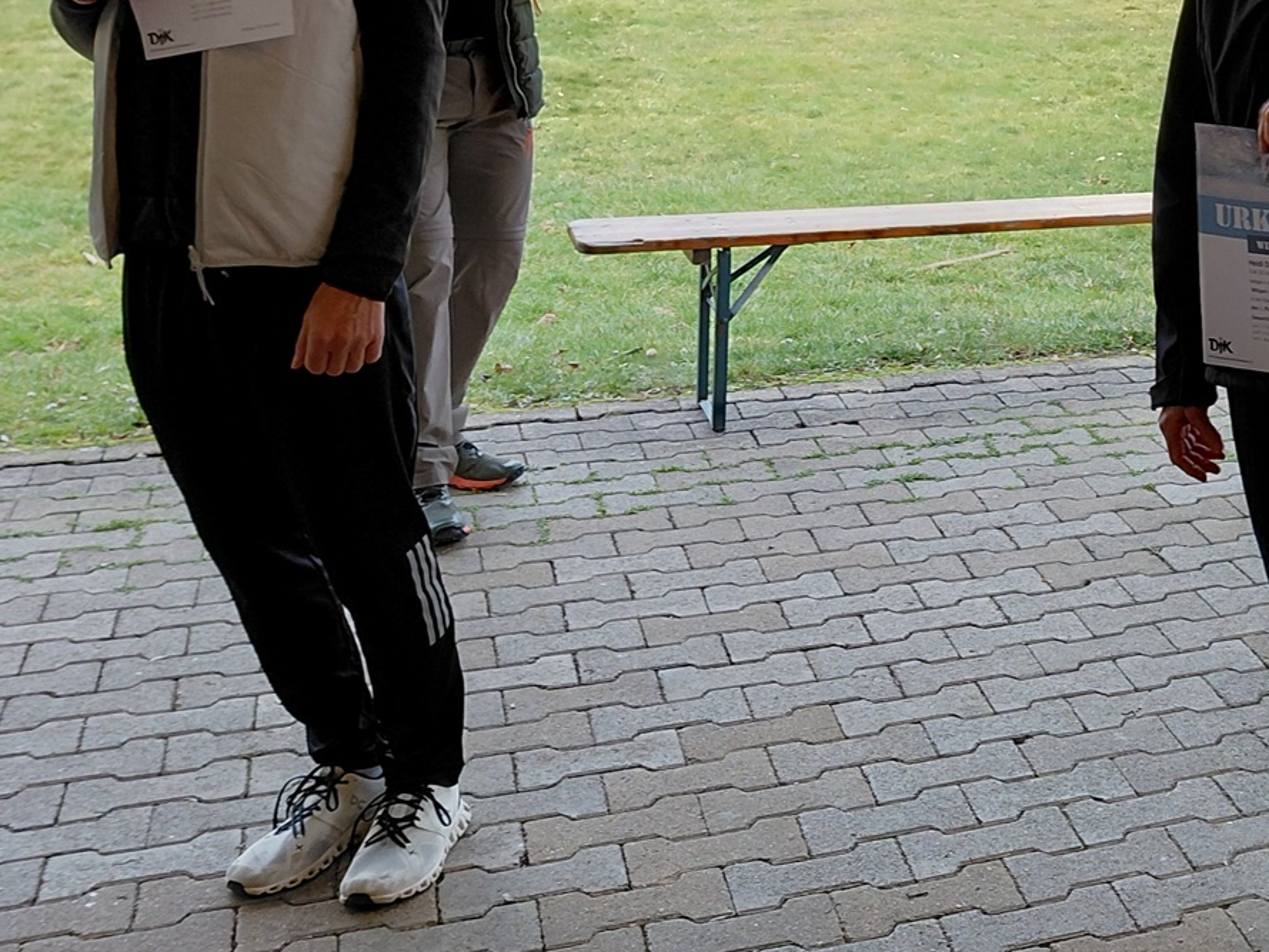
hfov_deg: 39.3
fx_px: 1650
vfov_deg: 32.1
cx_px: 1123
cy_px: 363
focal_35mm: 45
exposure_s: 1/100
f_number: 1.8
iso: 80
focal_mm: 4.69
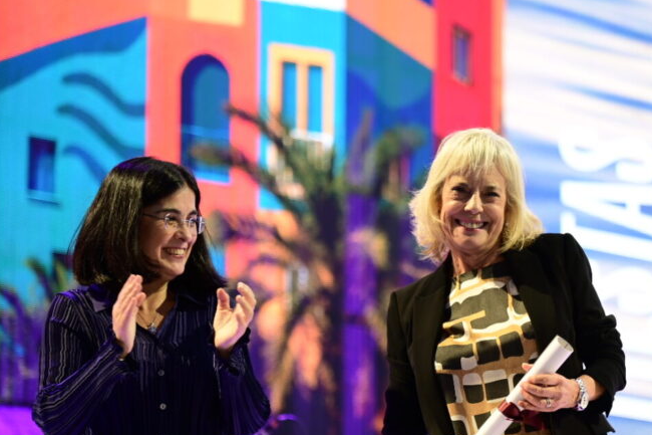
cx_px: 437
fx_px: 3567
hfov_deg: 10.4
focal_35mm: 197
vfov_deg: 7.0
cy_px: 309
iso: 500
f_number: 2.8
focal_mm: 125
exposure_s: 1/250
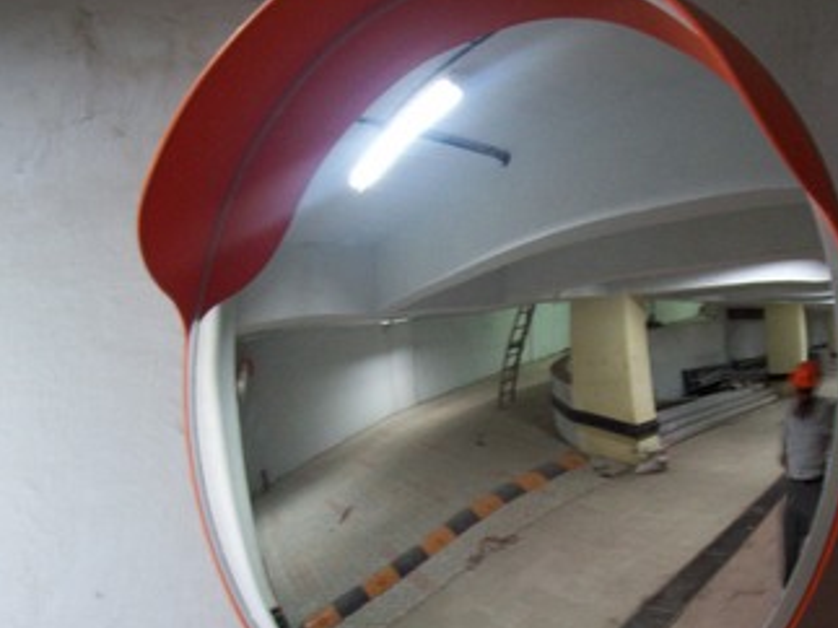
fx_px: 1573
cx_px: 558
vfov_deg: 22.5
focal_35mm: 65
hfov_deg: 29.6
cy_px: 417
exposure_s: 1/8
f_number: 2.9
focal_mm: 7
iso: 160
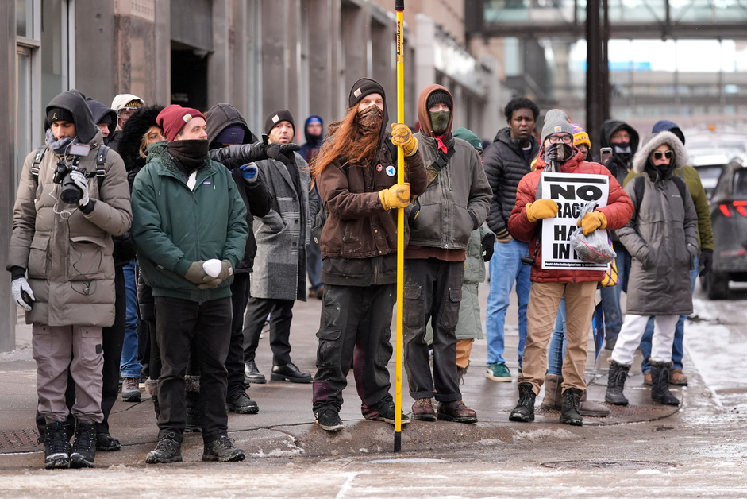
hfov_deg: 15.1
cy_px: 232
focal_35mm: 136
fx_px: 2823
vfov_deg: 10.1
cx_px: 372
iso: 1000
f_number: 2.8
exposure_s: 1/1250
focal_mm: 125
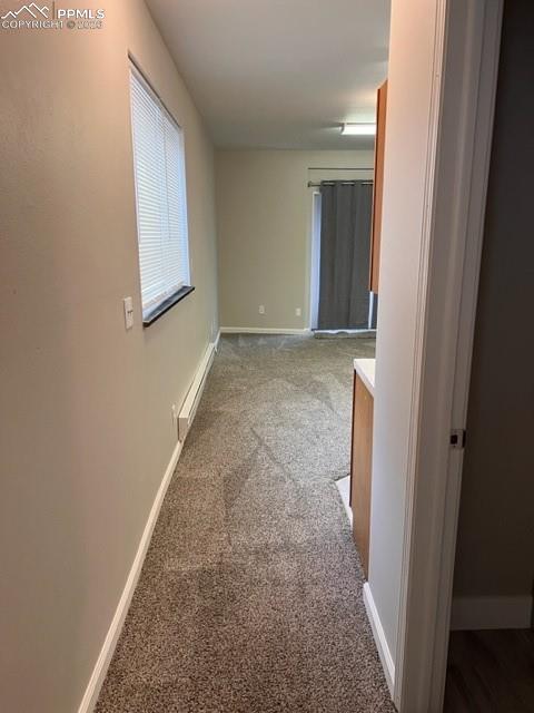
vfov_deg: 67.3
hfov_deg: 53.1
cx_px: 267
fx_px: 535
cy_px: 356
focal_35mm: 26
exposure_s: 1/60
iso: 80
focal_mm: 5.7
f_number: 1.5
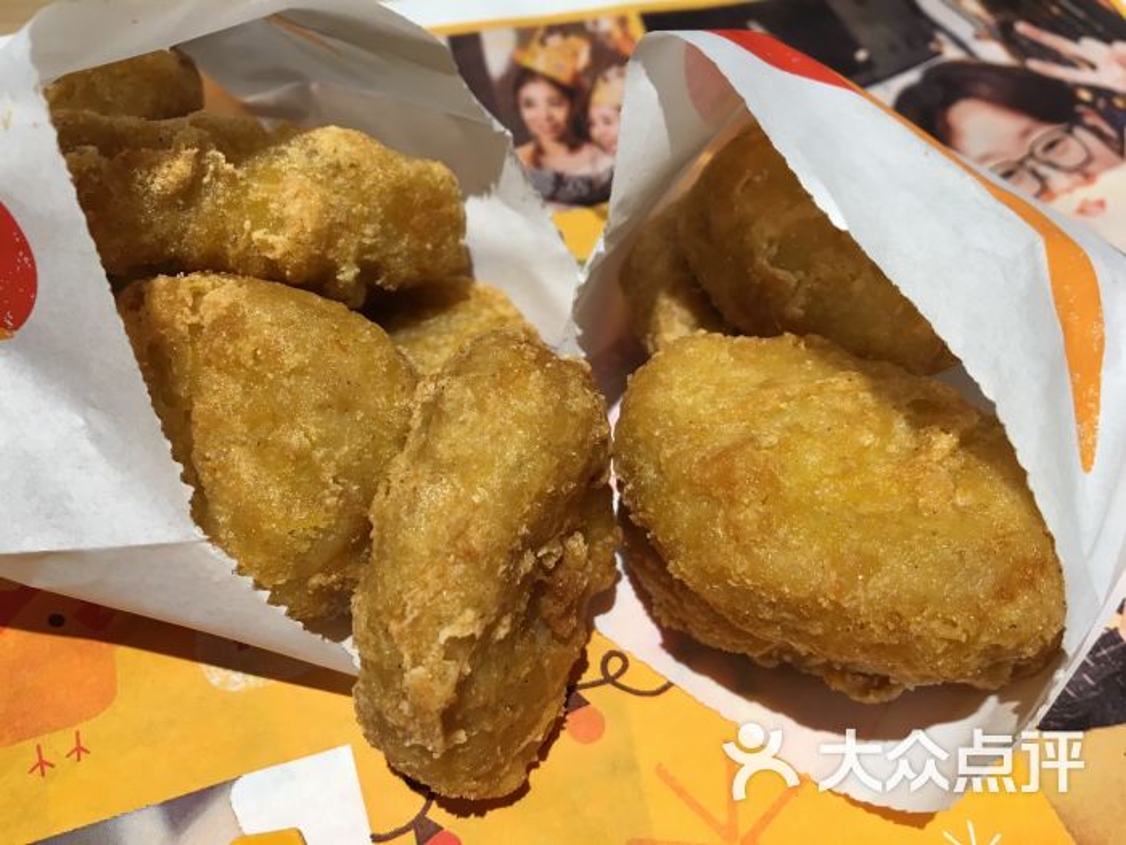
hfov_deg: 61.7
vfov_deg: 48.2
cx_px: 563
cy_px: 422
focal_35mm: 29
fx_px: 943
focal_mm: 4.15
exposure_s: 1/33
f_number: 2.2
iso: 25
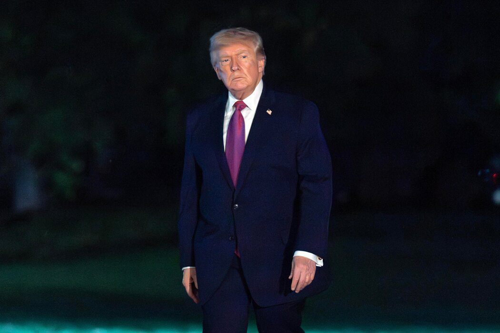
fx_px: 2778
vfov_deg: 6.9
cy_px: 166
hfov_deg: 10.3
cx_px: 250
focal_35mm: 200
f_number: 3.5
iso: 10000
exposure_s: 1/200
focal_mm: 200
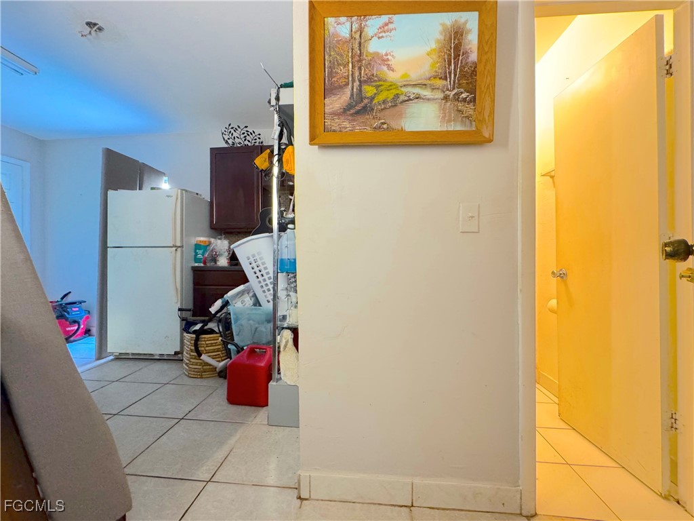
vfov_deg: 85.7
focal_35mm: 14
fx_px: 281
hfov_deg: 102.1
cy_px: 260
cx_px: 347
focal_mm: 2.22
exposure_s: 1/60
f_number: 2.2
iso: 500
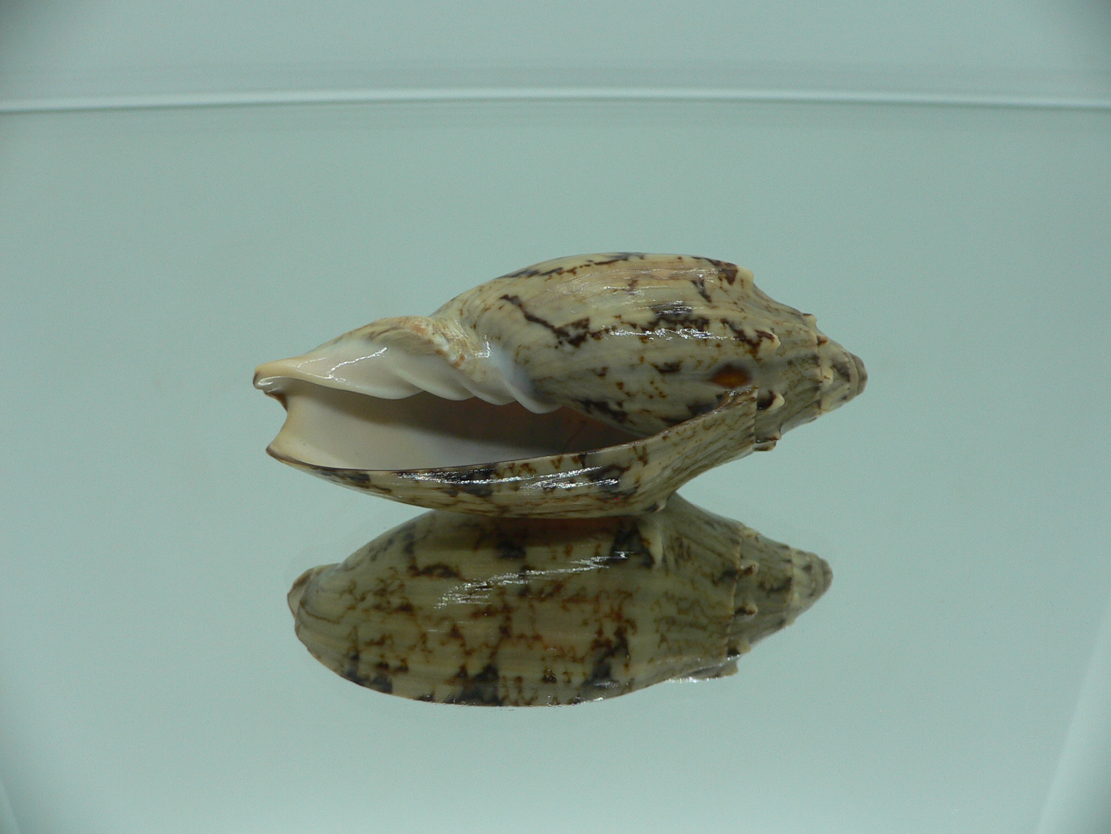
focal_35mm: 35
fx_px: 1123
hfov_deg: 52.6
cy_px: 417
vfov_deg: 40.7
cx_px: 556
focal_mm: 4.6
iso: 80
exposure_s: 1/60
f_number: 2.8
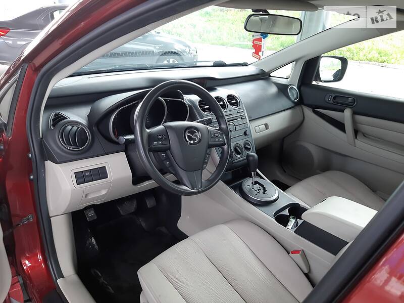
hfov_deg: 67.3
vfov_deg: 53.0
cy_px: 152
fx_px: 303
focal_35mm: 26
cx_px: 202
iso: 80
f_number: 1.7
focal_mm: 3.9
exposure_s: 1/50
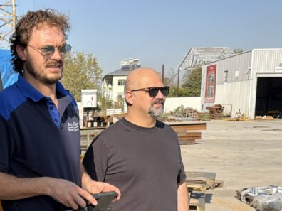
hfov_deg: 29.9
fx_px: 505
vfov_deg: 23.0
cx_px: 28
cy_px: 196
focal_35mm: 62
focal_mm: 6.76
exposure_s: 1/2907
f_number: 1.78
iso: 80
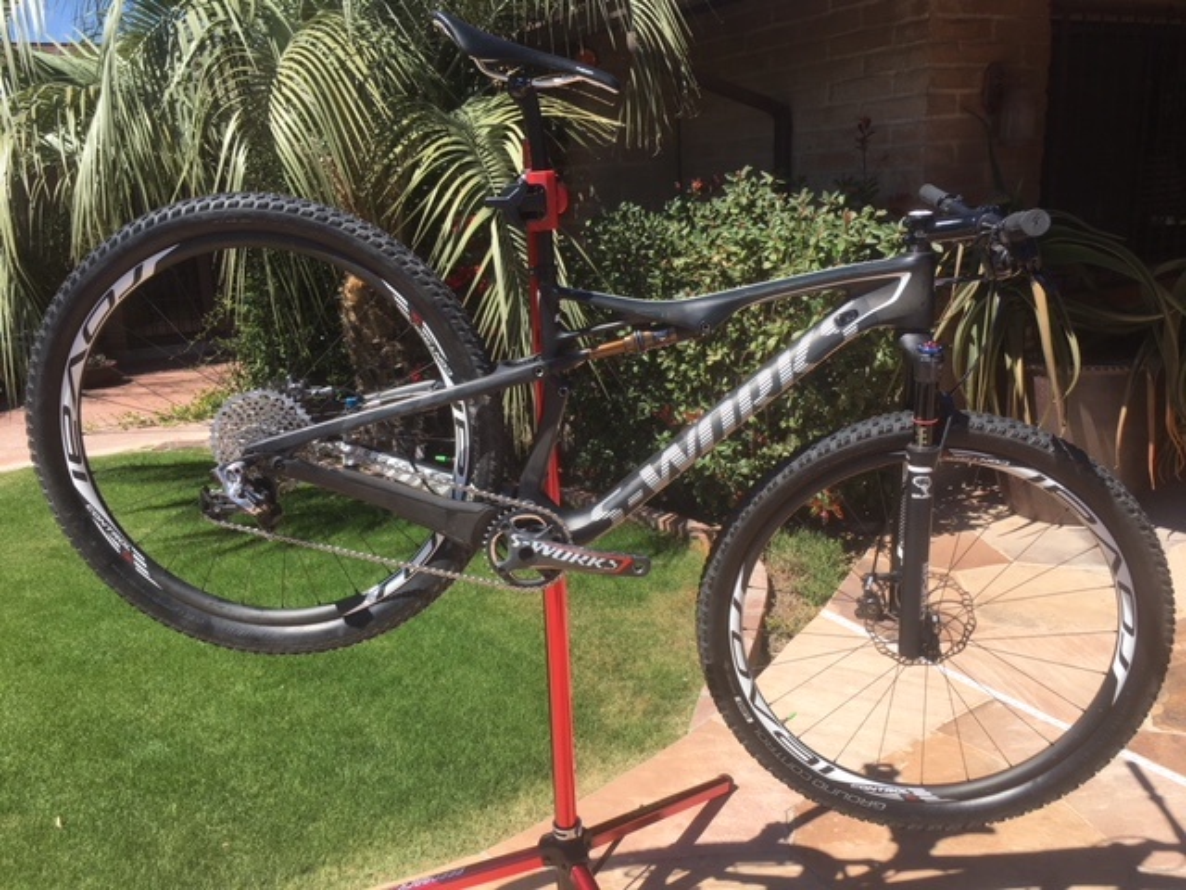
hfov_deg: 61.7
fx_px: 994
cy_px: 445
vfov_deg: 48.2
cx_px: 593
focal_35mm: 29
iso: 25
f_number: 2.2
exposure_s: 1/1202
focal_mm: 4.15
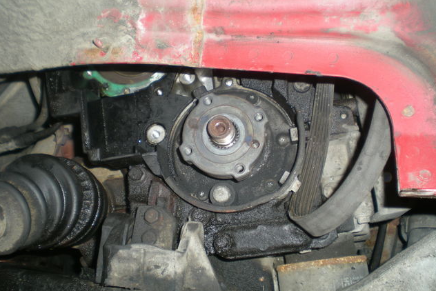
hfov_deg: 48.4
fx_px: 485
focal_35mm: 40
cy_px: 141
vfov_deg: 33.4
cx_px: 219
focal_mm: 6.3
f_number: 3.1
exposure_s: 1/30
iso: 50
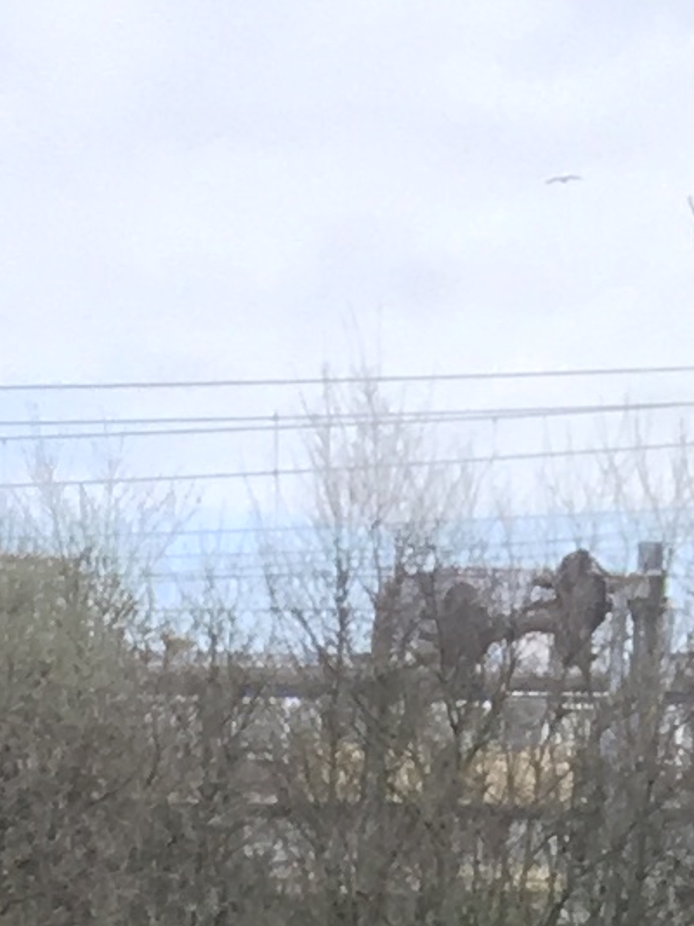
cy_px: 3444
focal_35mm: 219
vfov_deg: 7.2
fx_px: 5859
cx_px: -671
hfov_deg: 6.6
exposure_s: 1/319
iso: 25
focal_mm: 4.15
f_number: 2.2
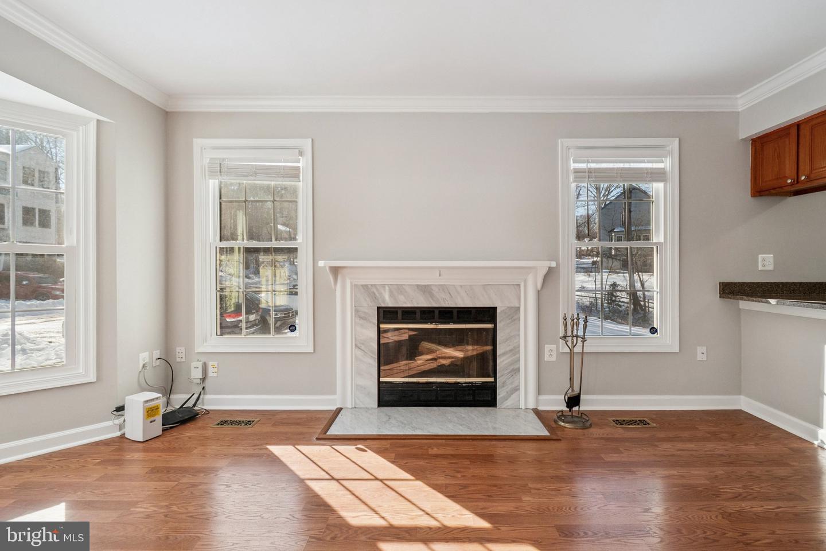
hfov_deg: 100.4
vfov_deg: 77.3
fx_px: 344
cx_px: 413
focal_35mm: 15
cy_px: 276
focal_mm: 10
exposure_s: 1/400
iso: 400
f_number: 8
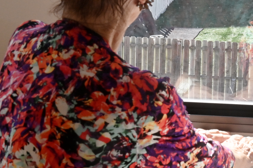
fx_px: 1370
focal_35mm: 195
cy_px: 118
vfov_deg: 7.0
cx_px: 257
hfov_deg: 10.5
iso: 1250
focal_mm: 70
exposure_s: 1/160
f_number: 22
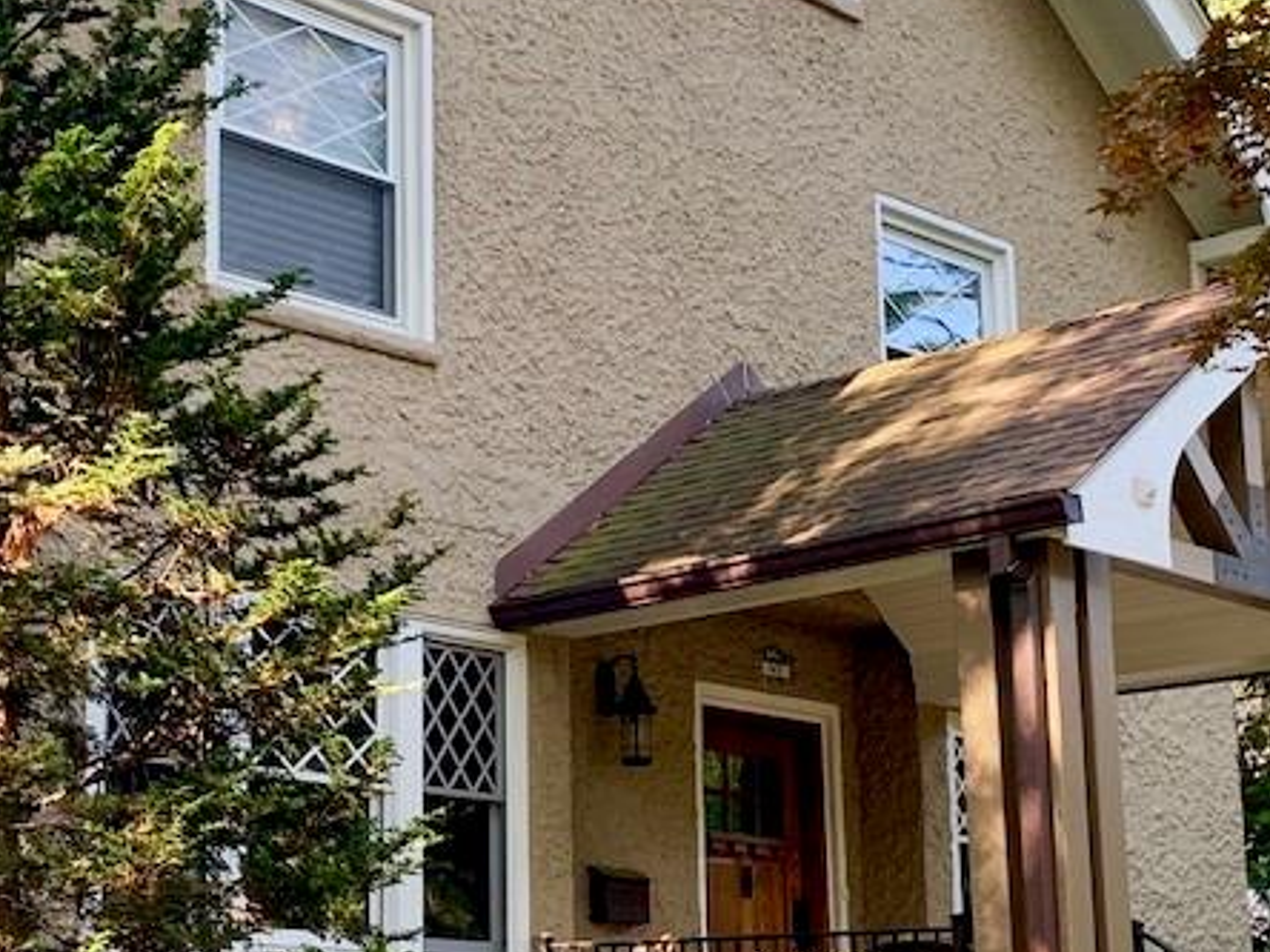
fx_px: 2752
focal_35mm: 75
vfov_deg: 19.6
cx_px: 501
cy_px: 557
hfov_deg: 25.9
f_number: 1.8
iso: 50
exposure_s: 1/121
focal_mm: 4.25
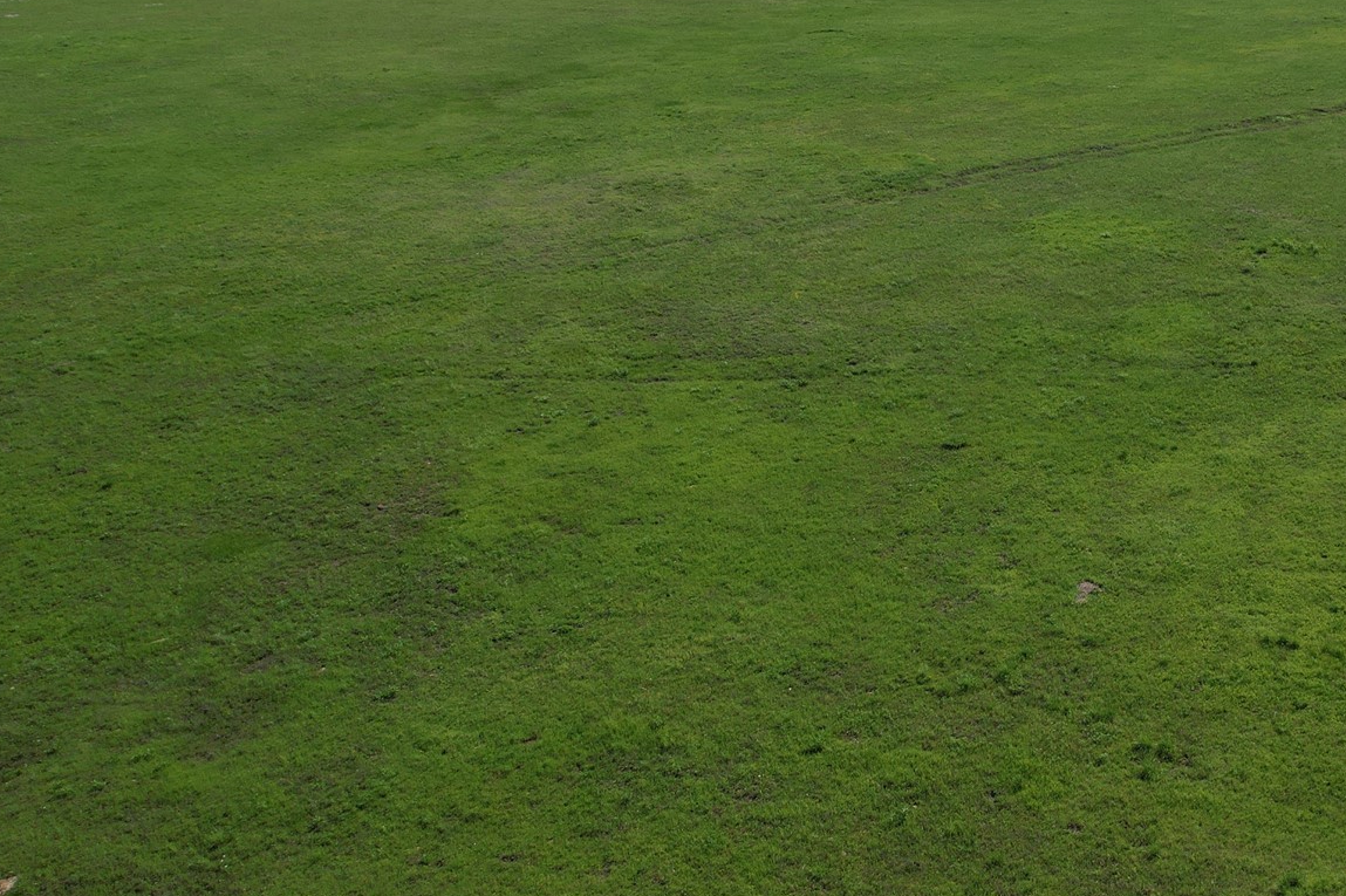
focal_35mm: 39
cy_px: 330
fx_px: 1457
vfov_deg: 34.0
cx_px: 1118
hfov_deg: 46.4
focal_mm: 8.38
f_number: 2.8
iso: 130
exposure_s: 1/3000
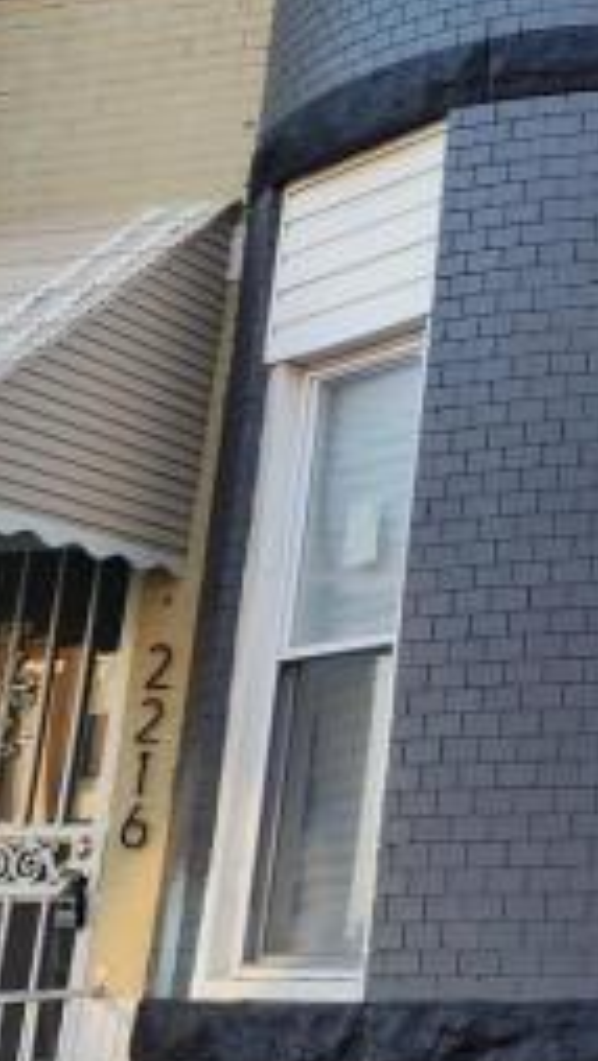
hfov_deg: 15.6
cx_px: 903
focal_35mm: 71
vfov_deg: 29.3
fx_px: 2000
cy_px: 280
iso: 16
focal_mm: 6.4
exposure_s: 1/180
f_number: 1.8
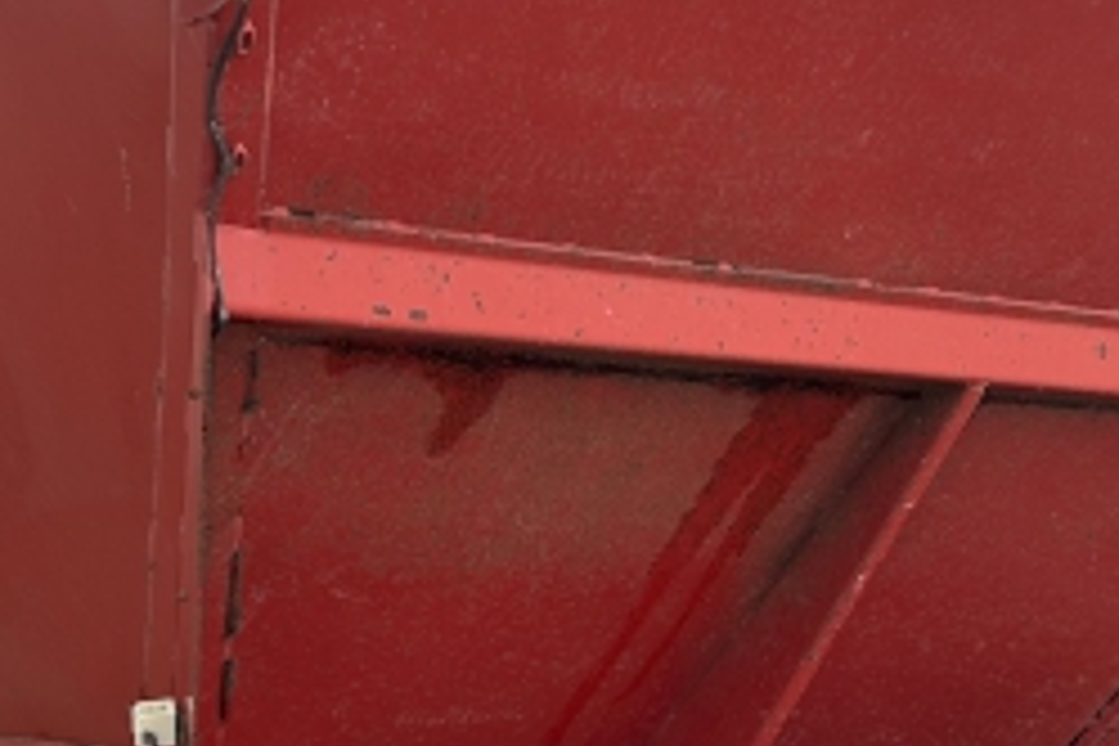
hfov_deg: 23.4
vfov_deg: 15.7
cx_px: 629
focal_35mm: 87
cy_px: 463
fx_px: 2704
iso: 50
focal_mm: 5.7
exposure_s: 1/513
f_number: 1.5
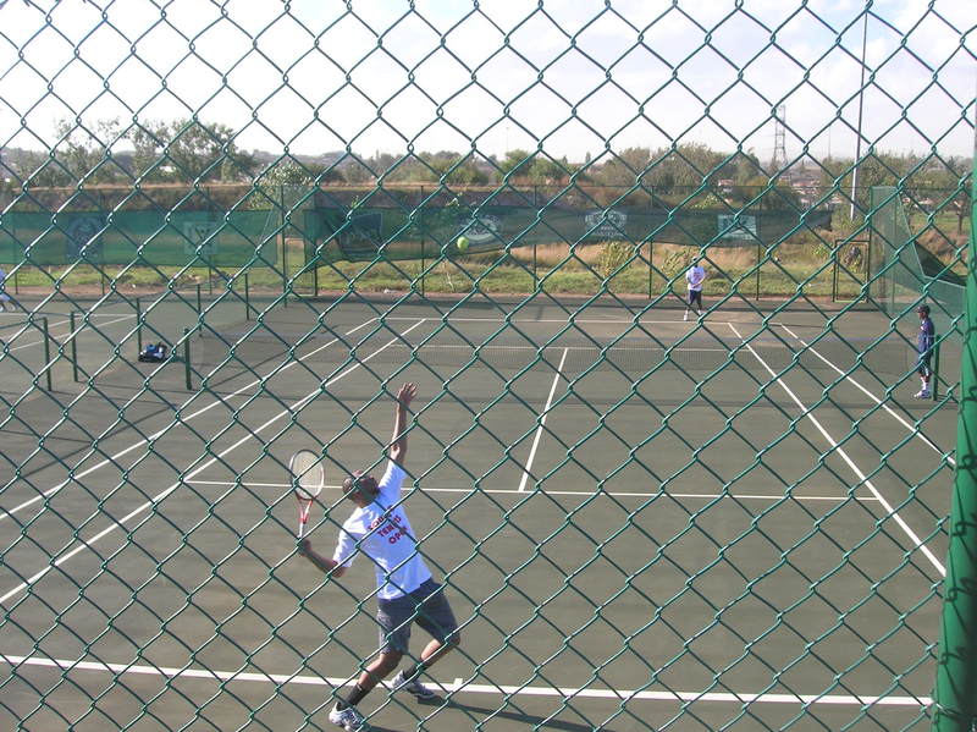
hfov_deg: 49.0
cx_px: 488
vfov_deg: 37.7
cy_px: 366
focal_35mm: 38
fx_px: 1072
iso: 50
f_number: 5
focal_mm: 6.4
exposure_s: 1/165
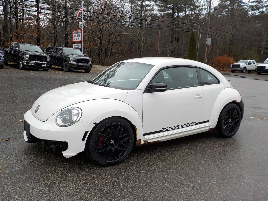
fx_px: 232
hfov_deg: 60.0
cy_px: 100
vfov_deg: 46.8
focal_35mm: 30
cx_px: 134
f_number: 3.3
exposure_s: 1/400
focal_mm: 4.1
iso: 125
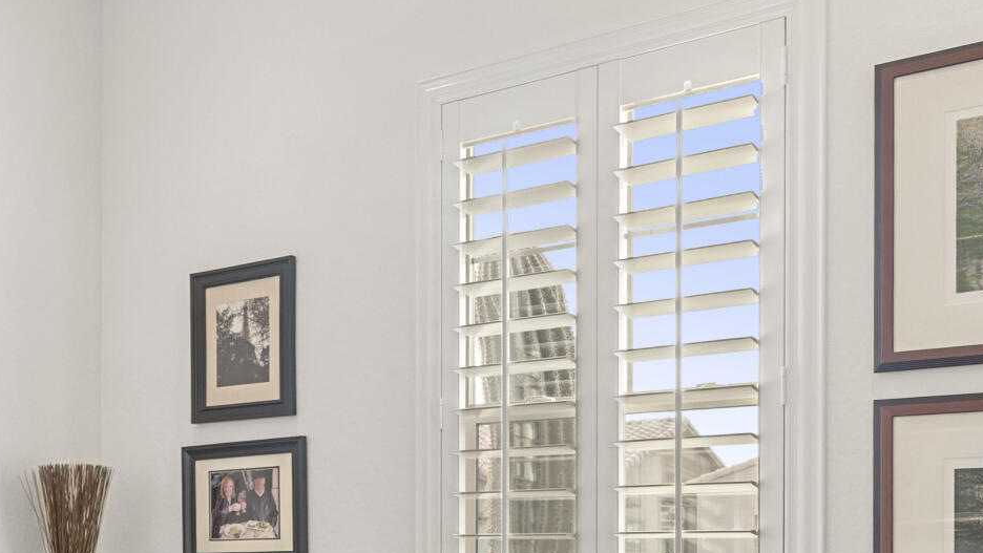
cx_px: 184
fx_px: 1225
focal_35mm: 47
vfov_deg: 24.4
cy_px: 541
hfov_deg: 41.6
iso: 500
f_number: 8
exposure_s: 1/8
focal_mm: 14
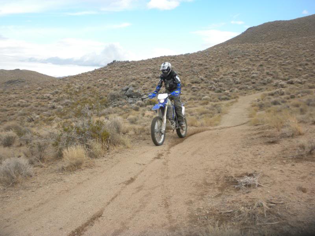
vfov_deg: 38.7
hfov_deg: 50.1
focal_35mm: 37
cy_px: 118
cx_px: 158
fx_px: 337
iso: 90
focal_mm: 6.6
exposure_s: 1/456
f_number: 3.5
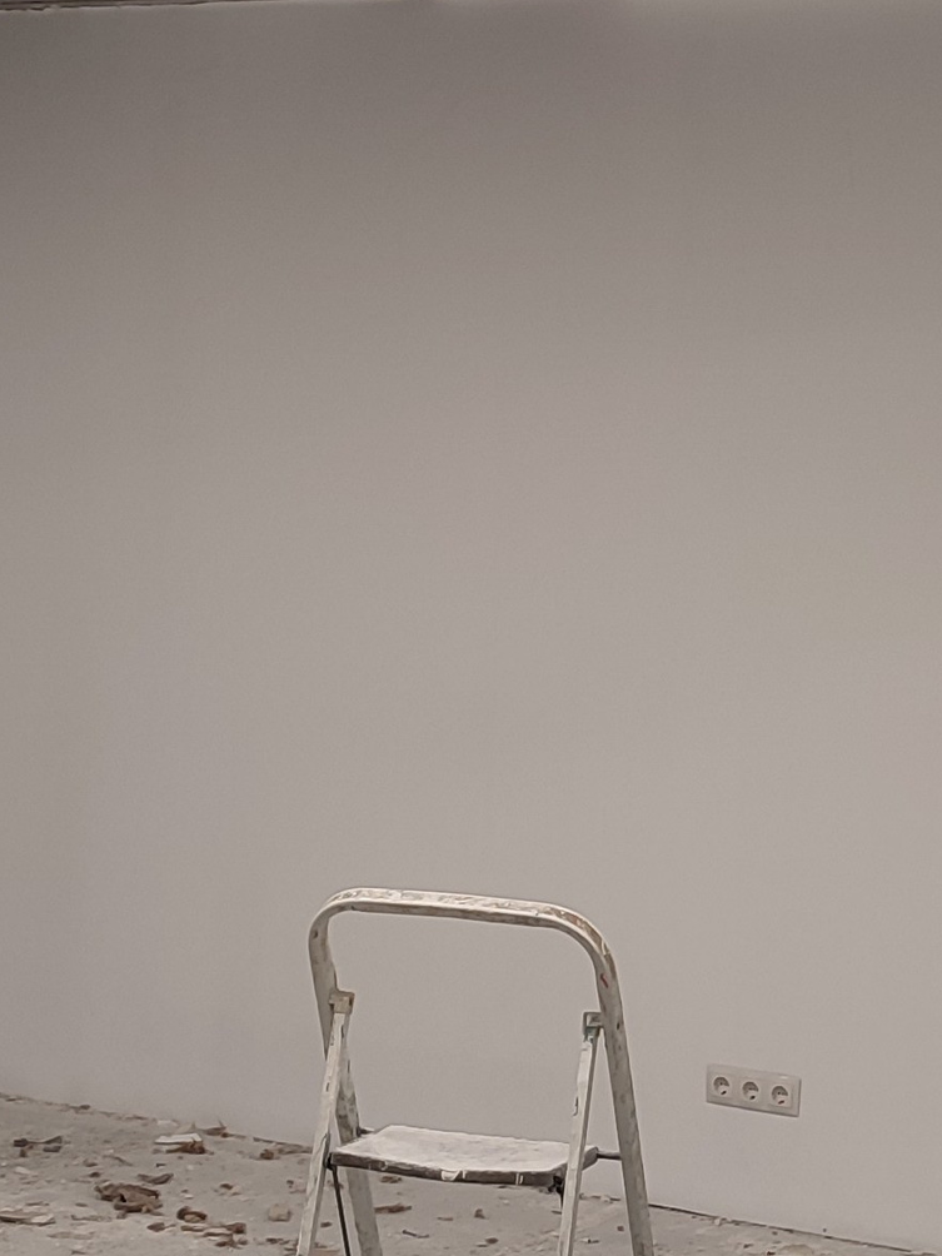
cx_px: 739
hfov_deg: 17.2
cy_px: 726
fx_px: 3084
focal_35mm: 85
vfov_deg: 23.0
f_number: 1.9
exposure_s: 1/50
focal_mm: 6.04
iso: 159
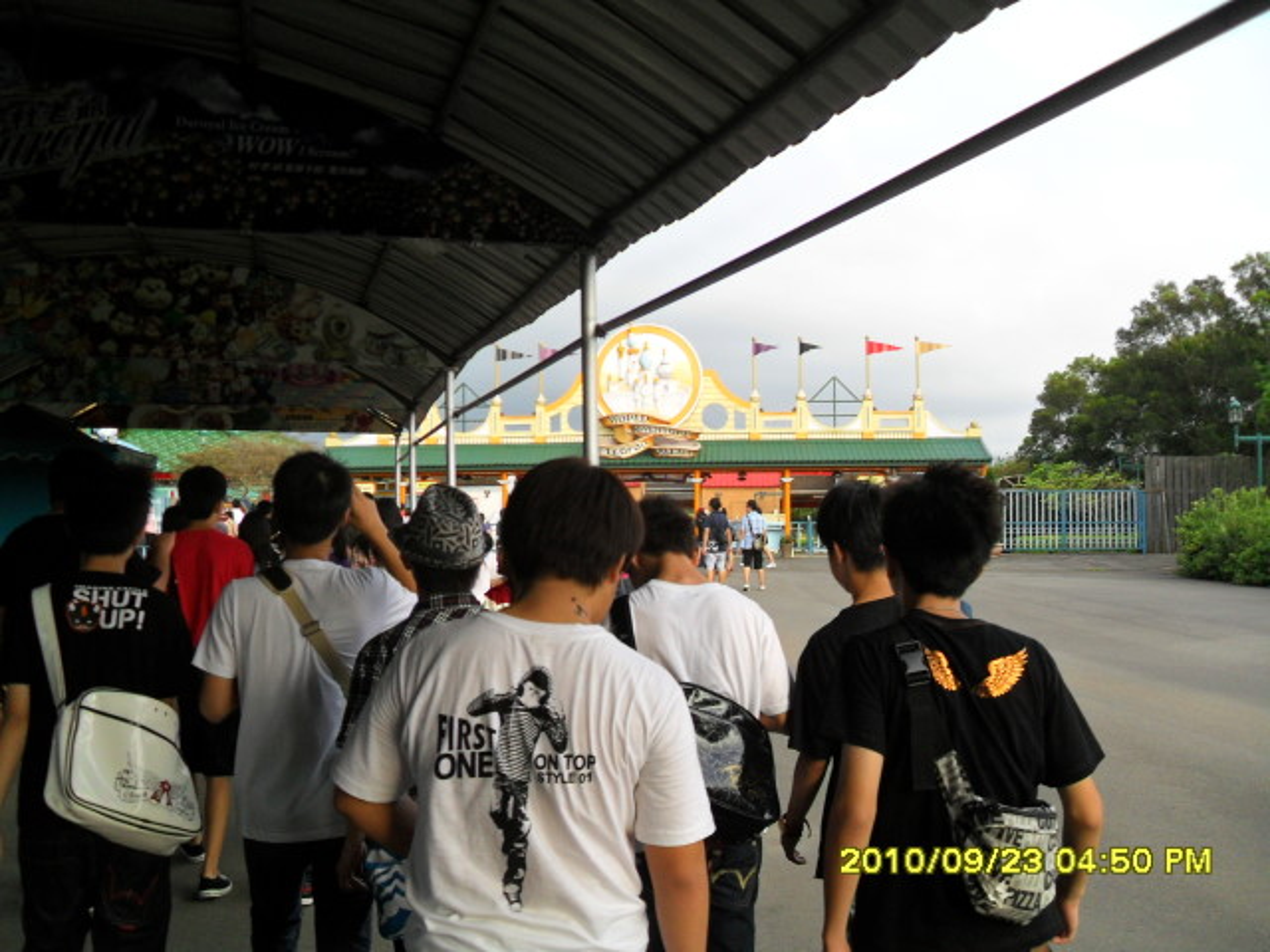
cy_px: 476
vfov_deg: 40.7
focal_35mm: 35
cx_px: 635
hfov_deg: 52.6
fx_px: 1284
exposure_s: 1/350
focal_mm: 6.2
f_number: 2.8
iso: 100
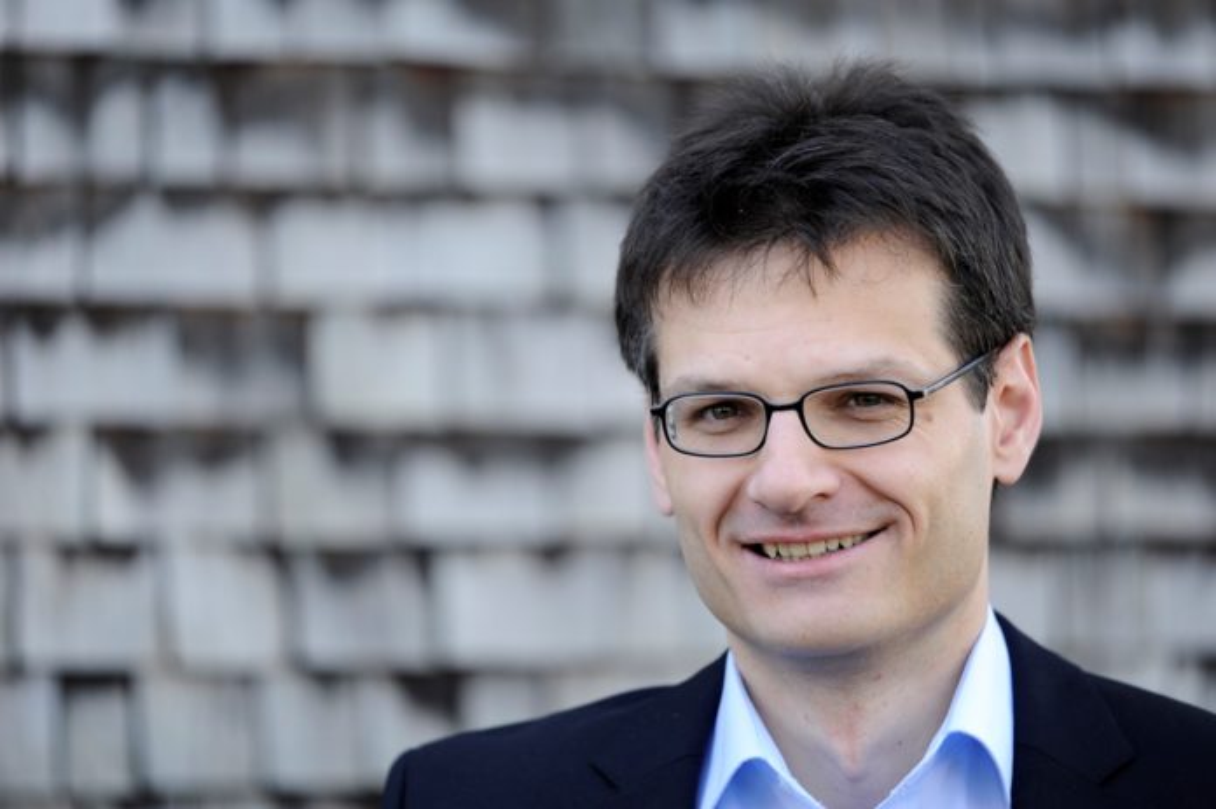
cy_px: 404
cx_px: 608
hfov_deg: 13.7
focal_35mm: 150
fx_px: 5063
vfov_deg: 9.1
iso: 250
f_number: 3
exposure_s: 1/250
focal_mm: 150
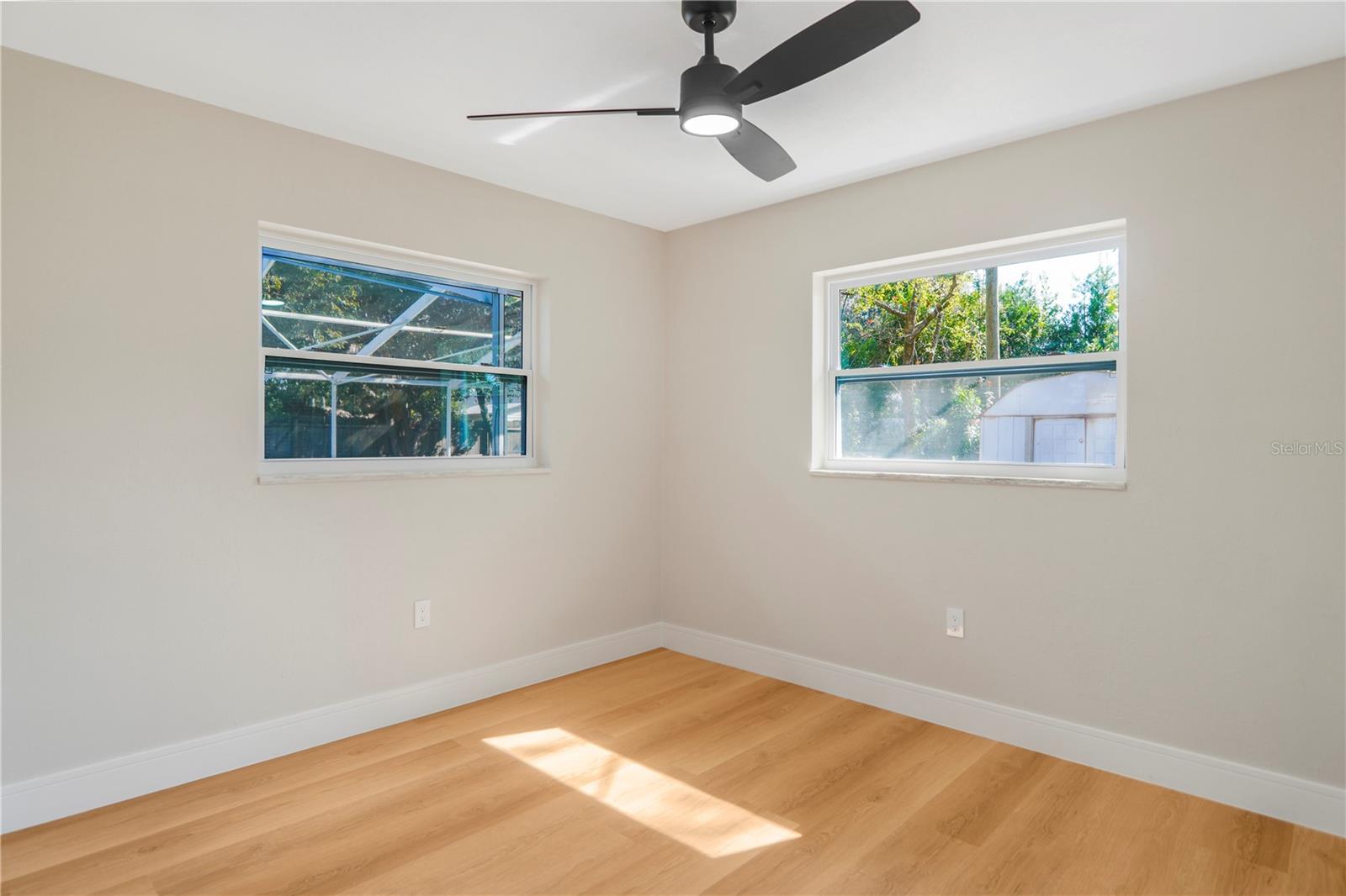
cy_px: 448
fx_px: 673
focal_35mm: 18
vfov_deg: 67.4
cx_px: 673
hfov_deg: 90.0
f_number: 2.8
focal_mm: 12
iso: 100
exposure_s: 1/60
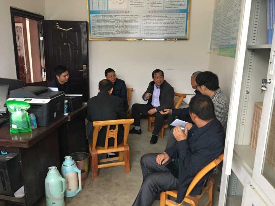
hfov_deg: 61.7
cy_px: 103
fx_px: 230
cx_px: 138
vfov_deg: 48.2
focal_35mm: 29
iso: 125
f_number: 2.2
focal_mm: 4.15
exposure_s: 1/8
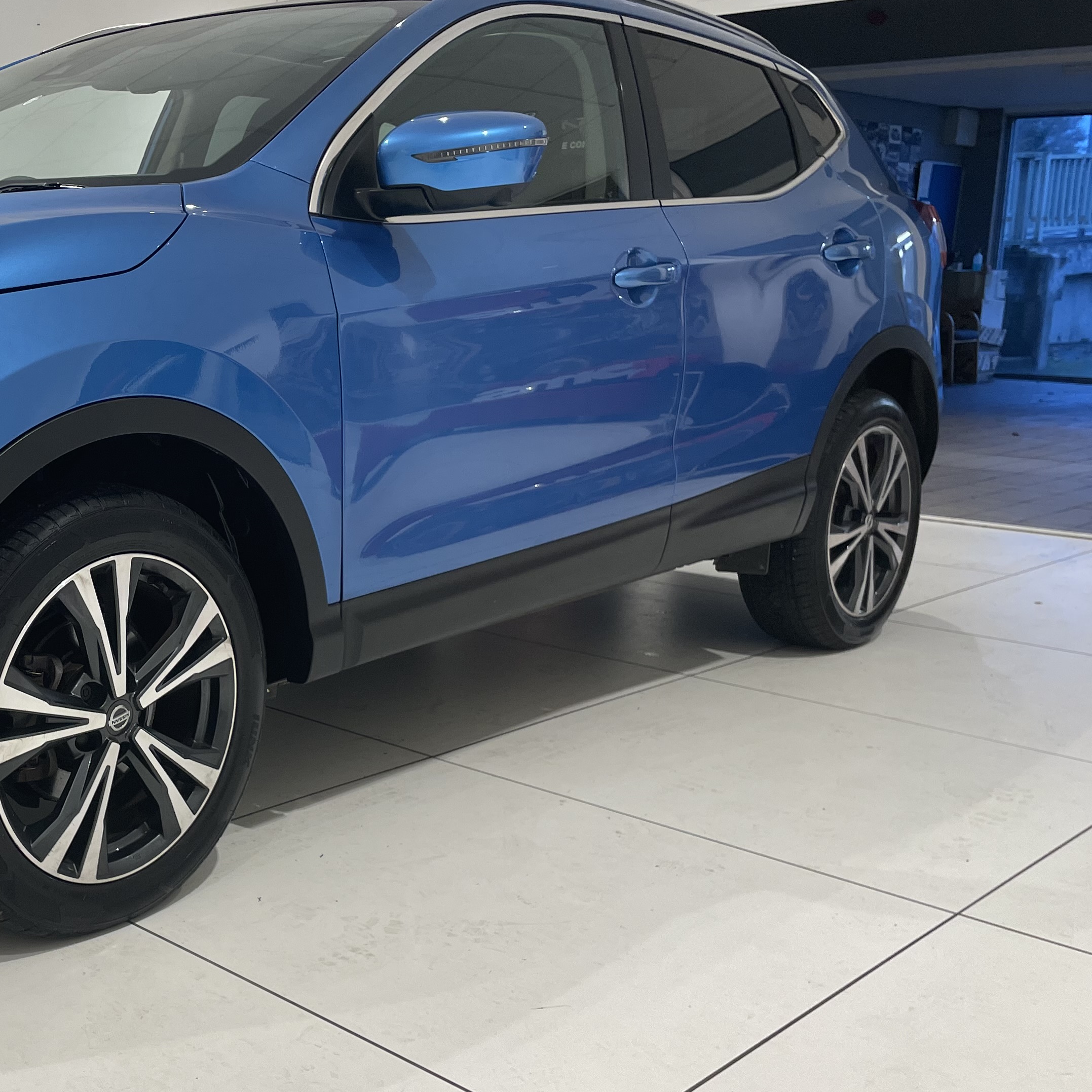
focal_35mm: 43
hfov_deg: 36.8
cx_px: 122
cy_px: 581
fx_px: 1535
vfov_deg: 39.2
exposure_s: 1/100
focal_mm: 4.2
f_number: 1.6
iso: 80
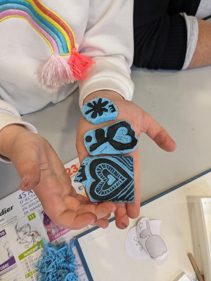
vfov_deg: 65.3
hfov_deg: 51.4
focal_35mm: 27
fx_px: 219
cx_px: 106
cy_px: 140
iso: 193
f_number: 1.73
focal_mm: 4.38
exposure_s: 1/99.9
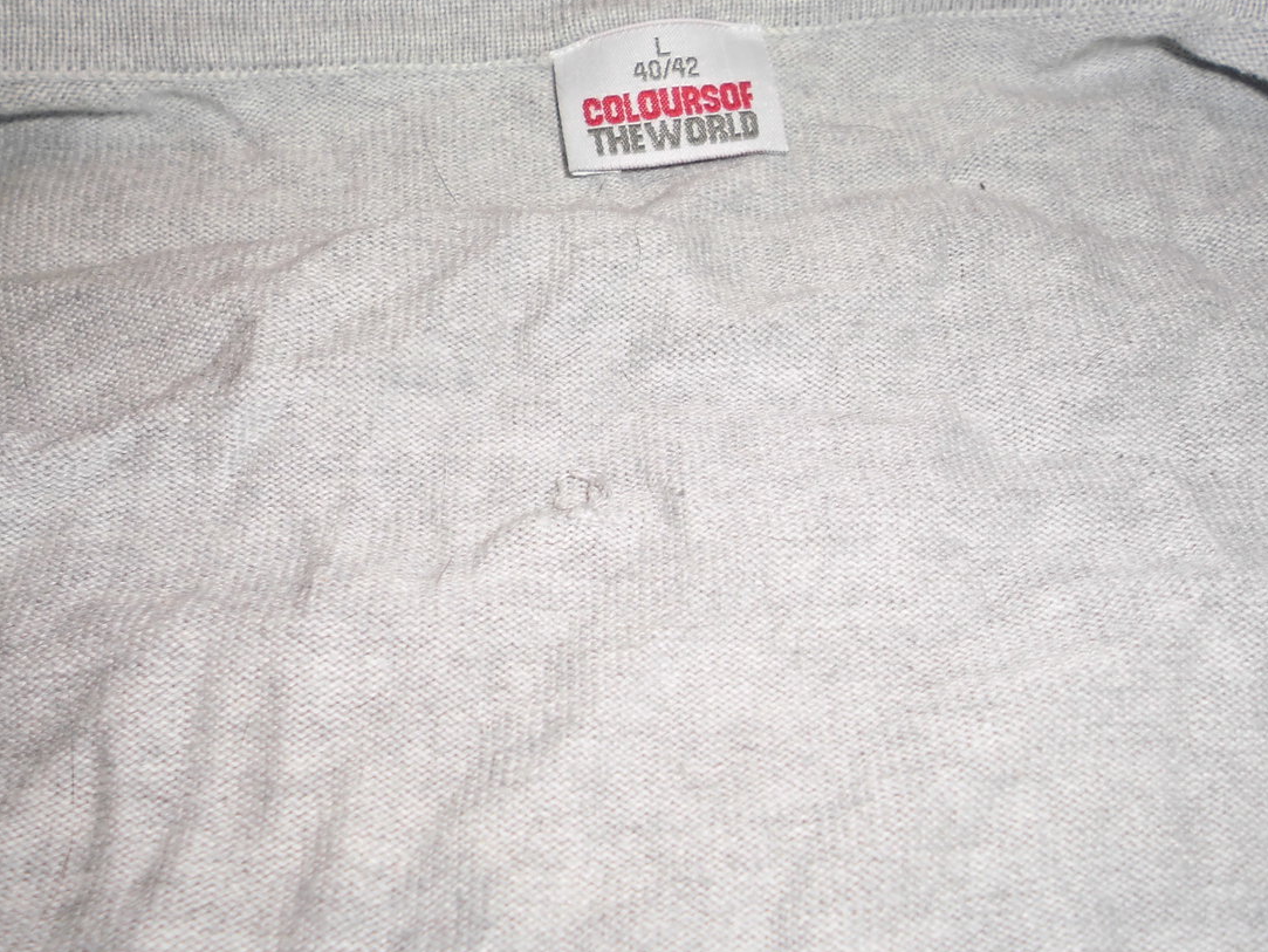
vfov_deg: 44.1
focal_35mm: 32
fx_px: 1173
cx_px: 628
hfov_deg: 56.8
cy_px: 549
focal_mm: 4.6
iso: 100
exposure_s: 1/60
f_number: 3.2
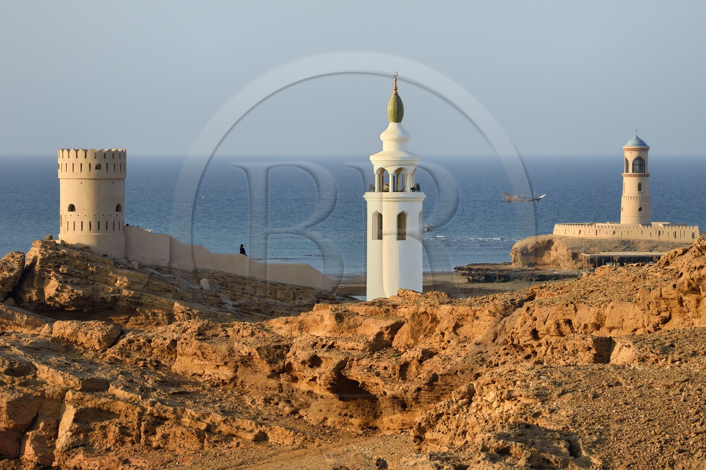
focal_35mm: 170
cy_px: 235
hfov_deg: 12.1
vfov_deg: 8.1
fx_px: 3333
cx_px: 353
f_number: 8
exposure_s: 1/320
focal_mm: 170
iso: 200
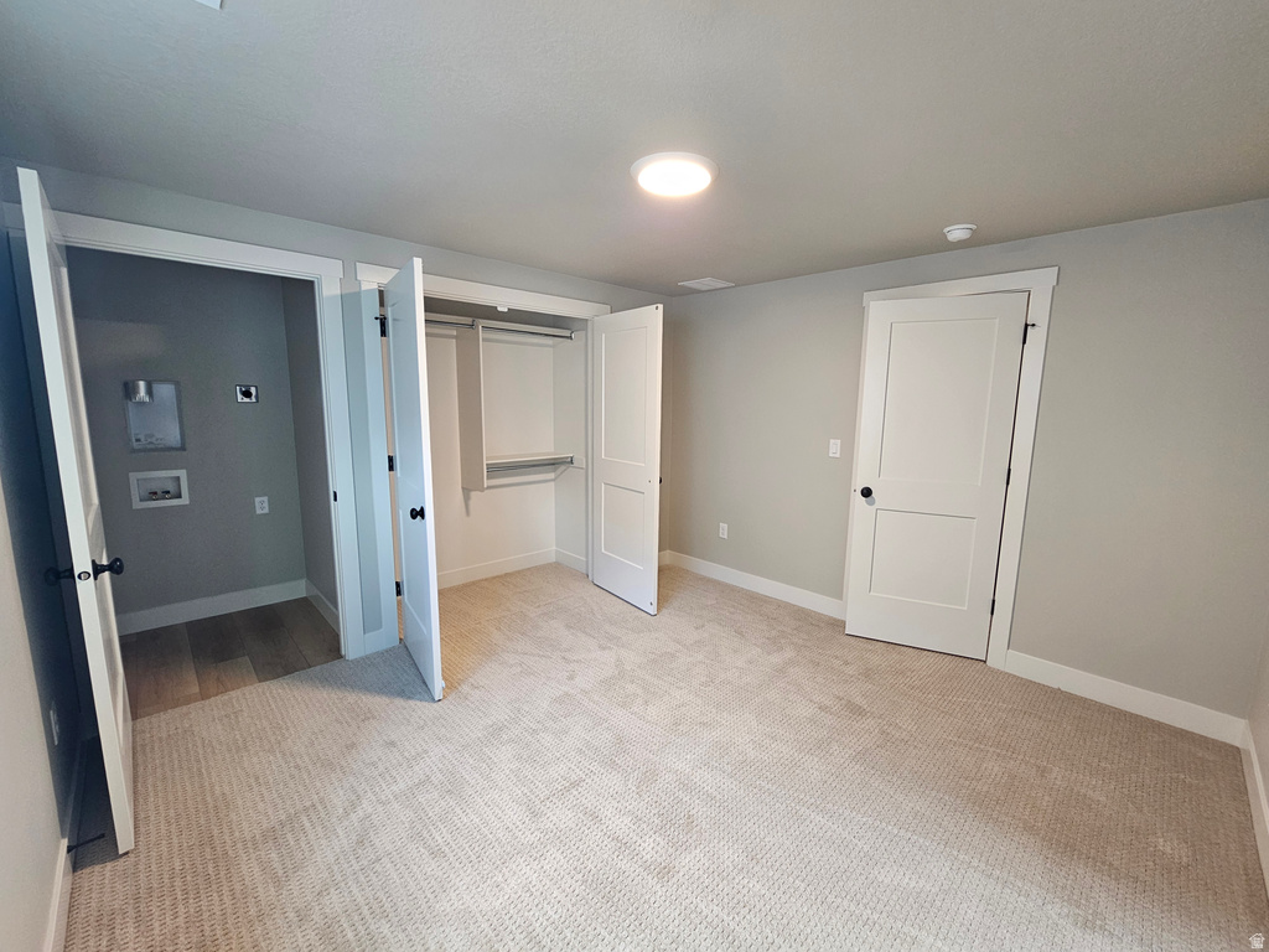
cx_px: 634
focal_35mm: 13
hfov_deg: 106.2
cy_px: 476
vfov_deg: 89.9
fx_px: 477
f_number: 2.2
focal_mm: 2.2
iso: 200
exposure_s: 1/60
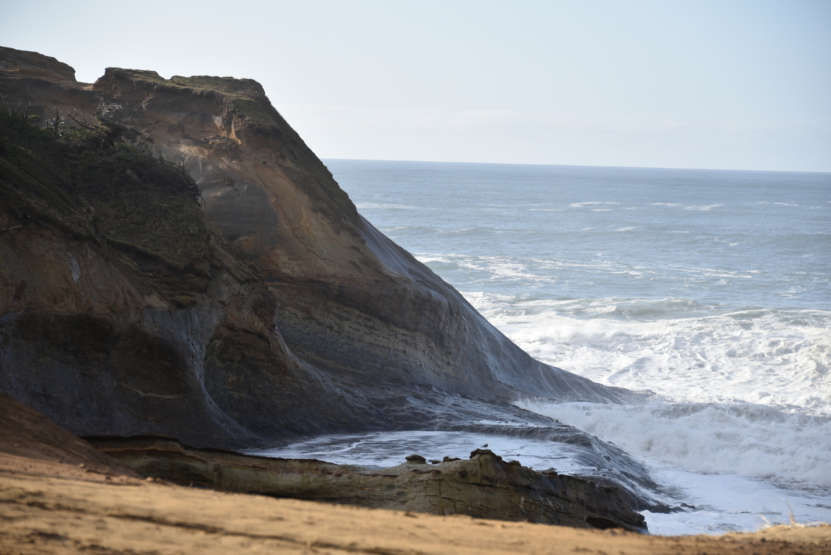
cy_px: 278
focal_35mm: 135
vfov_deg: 10.2
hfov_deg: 15.2
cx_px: 416
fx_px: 3117
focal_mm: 135
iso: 100
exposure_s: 1/320
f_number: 6.3
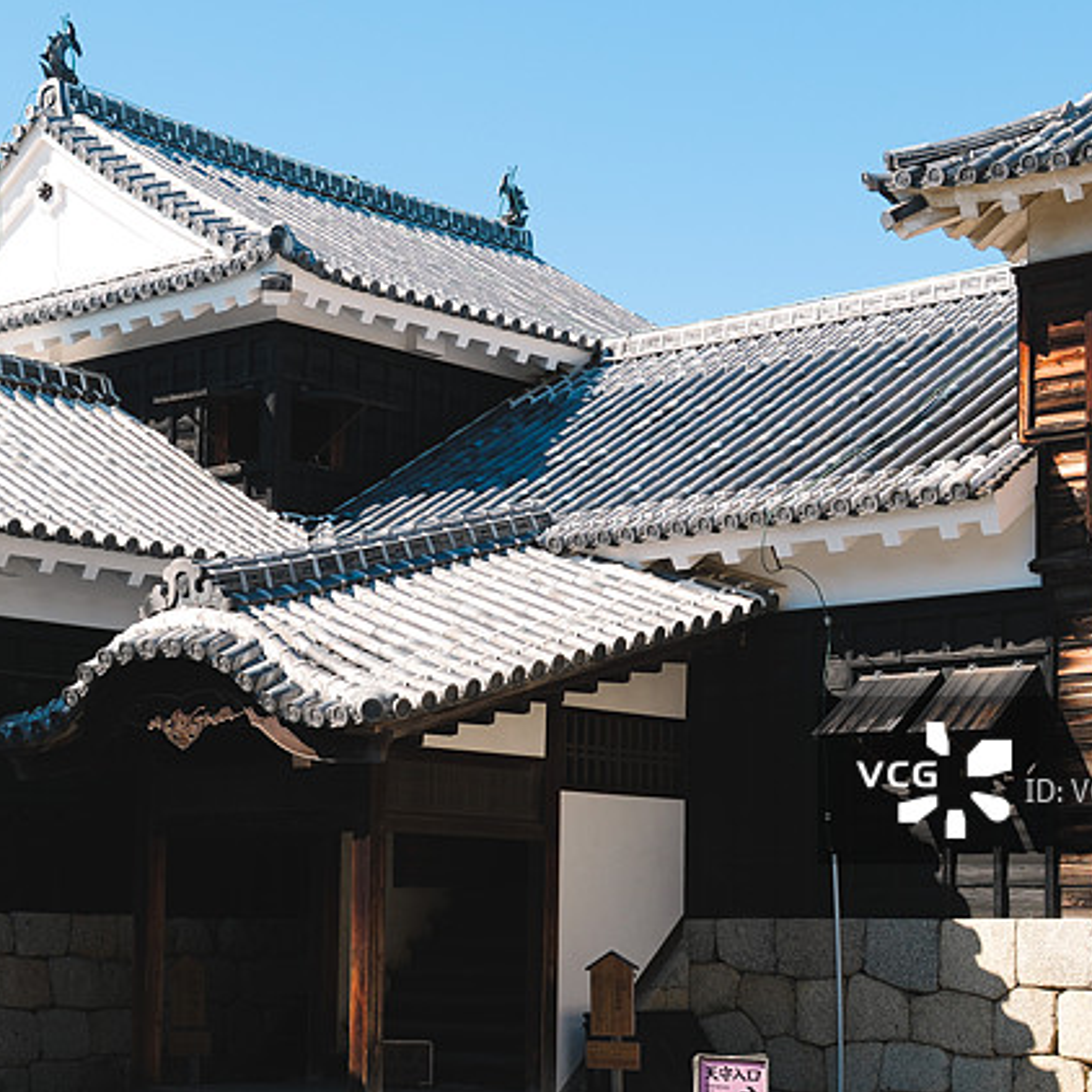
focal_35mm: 66
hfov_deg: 26.0
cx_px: 360
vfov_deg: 26.1
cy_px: 459
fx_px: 2356
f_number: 5.6
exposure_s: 1/280
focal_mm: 27.4
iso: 125
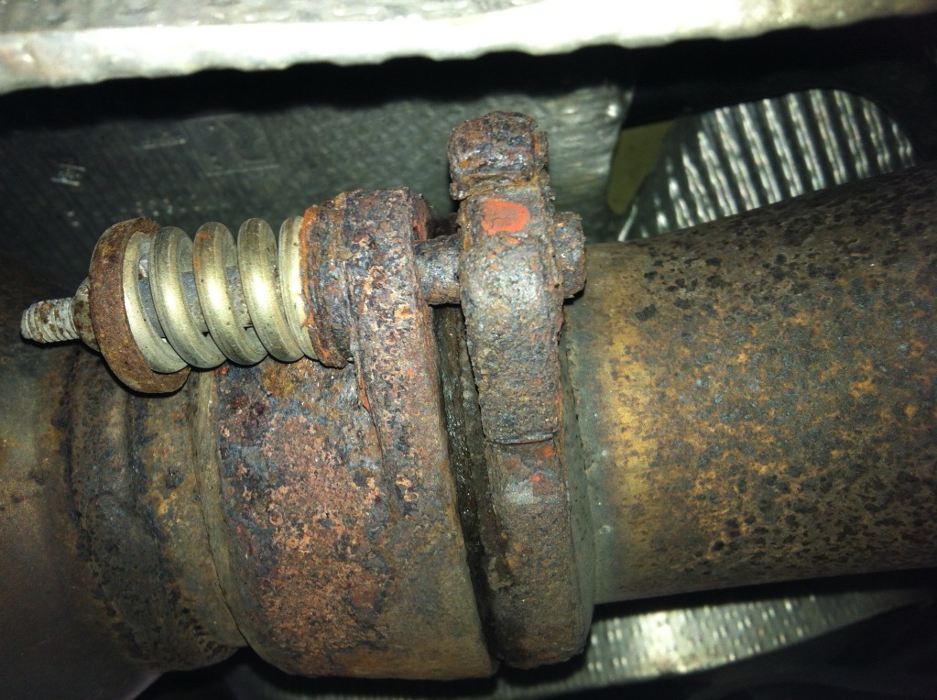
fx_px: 946
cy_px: 350
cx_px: 468
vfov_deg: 40.6
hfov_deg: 52.7
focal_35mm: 35
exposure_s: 1/47
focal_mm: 3.9
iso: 80
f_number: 2.8
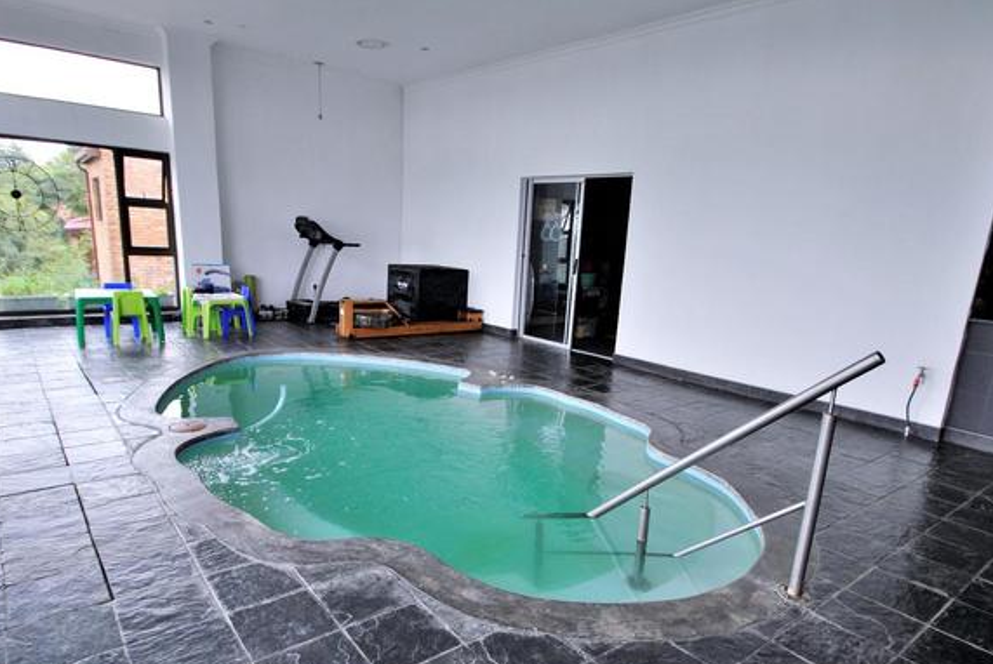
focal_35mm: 21
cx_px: 510
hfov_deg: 81.1
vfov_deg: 59.4
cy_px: 376
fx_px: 580
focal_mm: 10
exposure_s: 1/125
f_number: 5.6
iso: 200
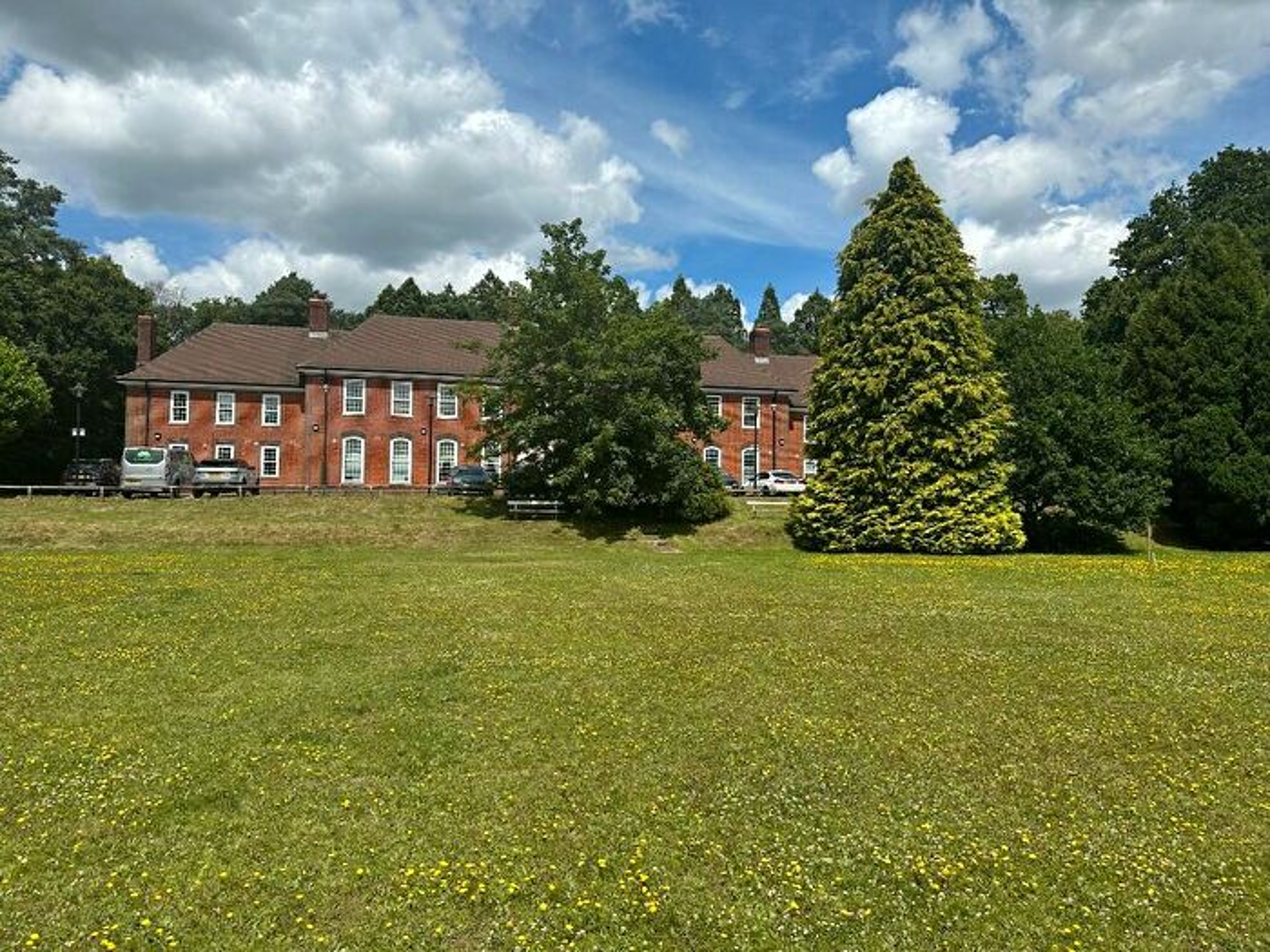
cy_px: 476
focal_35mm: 24
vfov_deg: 56.8
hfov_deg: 71.6
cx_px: 635
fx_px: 881
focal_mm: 6.86
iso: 80
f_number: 1.78
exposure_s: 1/5848
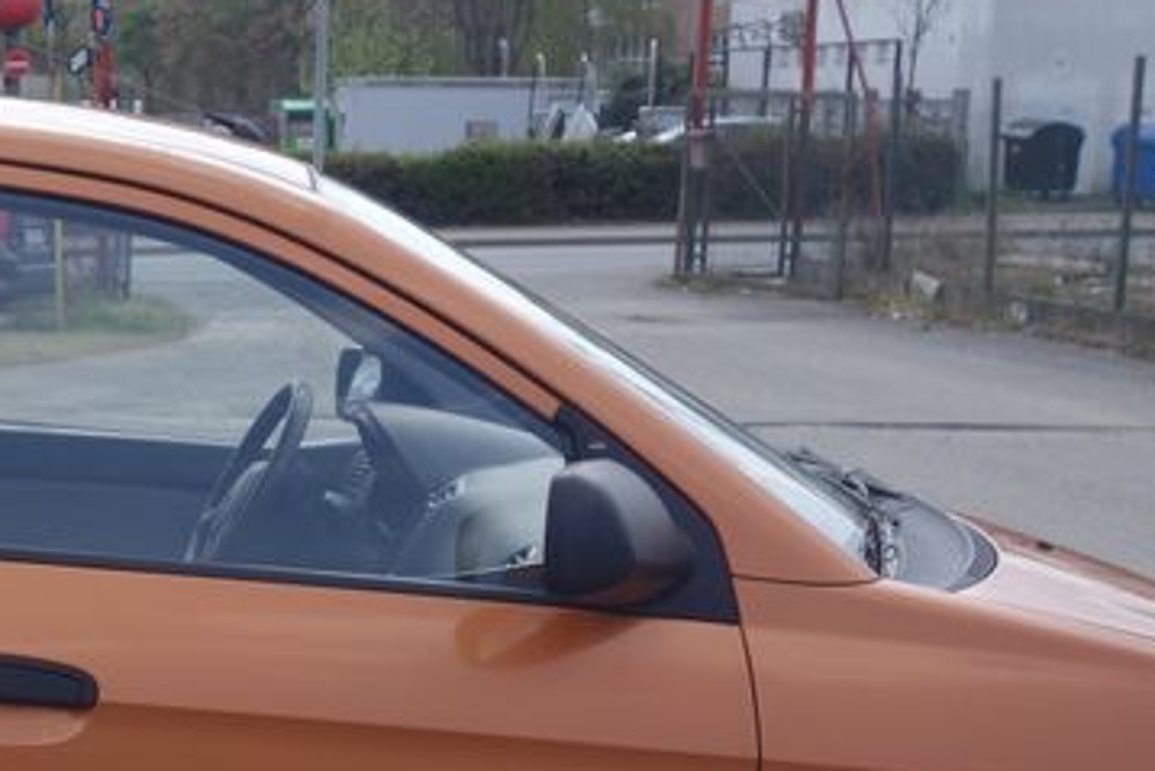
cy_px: 647
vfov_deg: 16.9
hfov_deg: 24.2
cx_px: -10
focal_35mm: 80
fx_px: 2568
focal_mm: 10.4
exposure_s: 1/1000
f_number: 2.8
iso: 125
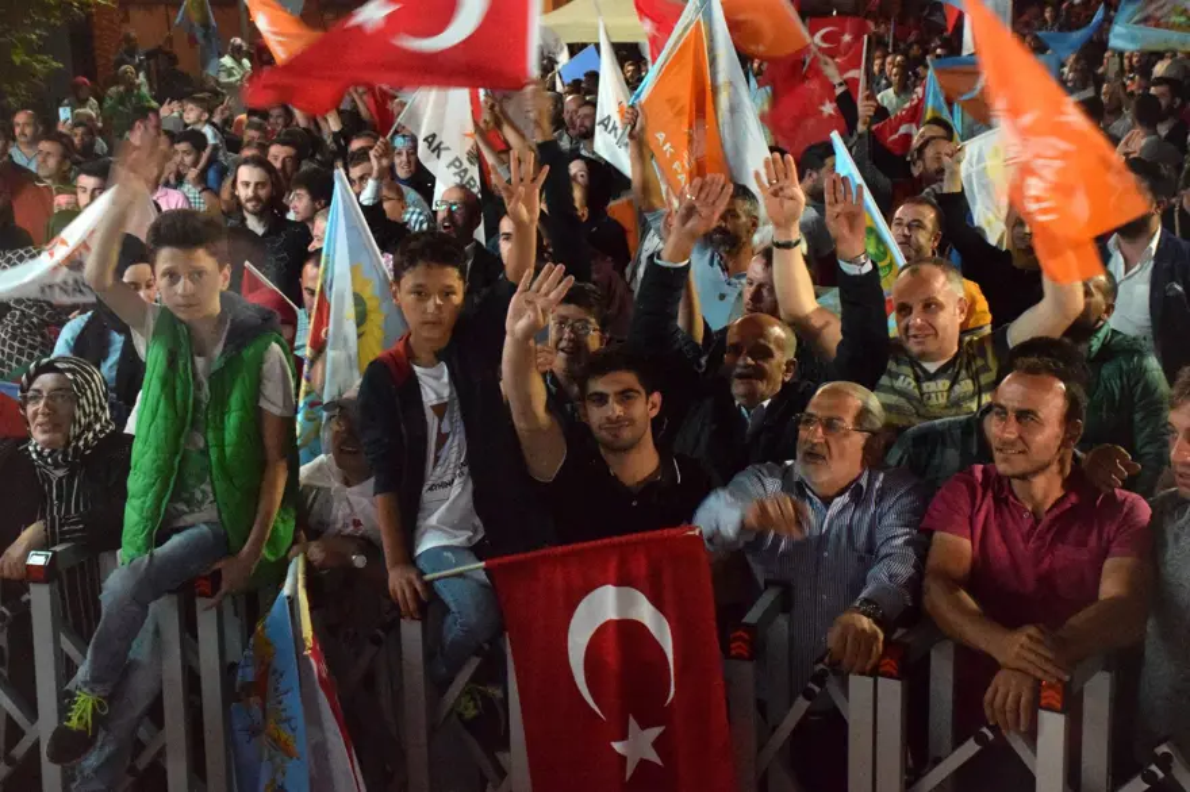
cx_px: 595
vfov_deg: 22.6
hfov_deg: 33.4
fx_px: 1982
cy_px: 396
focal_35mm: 60
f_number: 10
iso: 10000
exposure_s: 1/50
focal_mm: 40
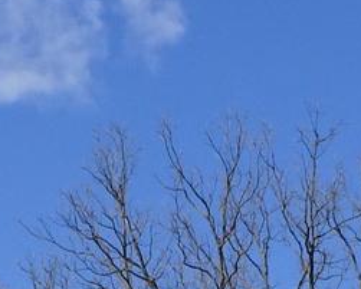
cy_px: 809
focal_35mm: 191
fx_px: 2041
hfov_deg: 10.1
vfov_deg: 7.3
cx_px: 92
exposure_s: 1/1000
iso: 80
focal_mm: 4.1
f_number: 3.5
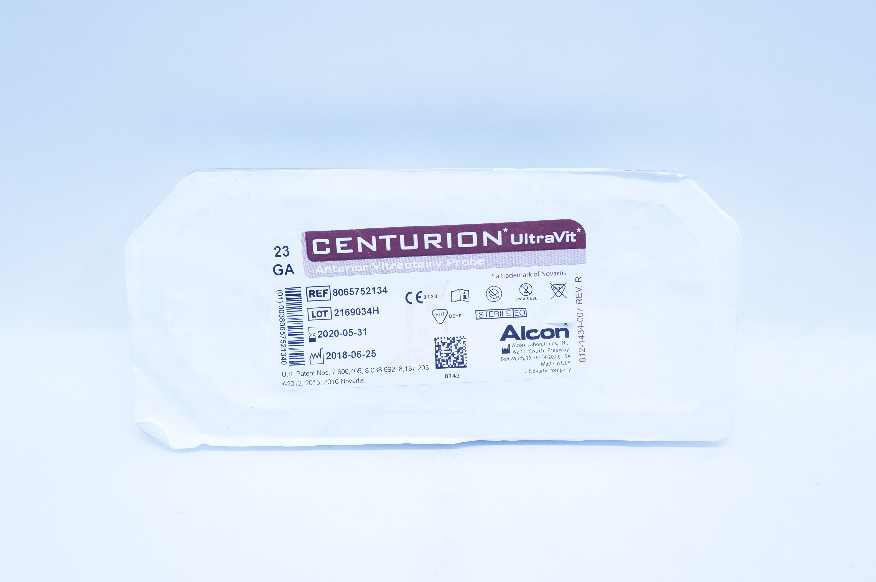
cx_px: 438
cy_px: 291
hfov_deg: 55.2
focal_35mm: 34
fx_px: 839
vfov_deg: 38.3
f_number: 5.6
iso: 800
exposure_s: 1/125
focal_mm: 23
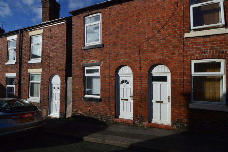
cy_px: 76
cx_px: 114
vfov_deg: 63.1
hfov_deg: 85.5
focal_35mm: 20
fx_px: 123
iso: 220
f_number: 11
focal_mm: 13
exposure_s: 1/500
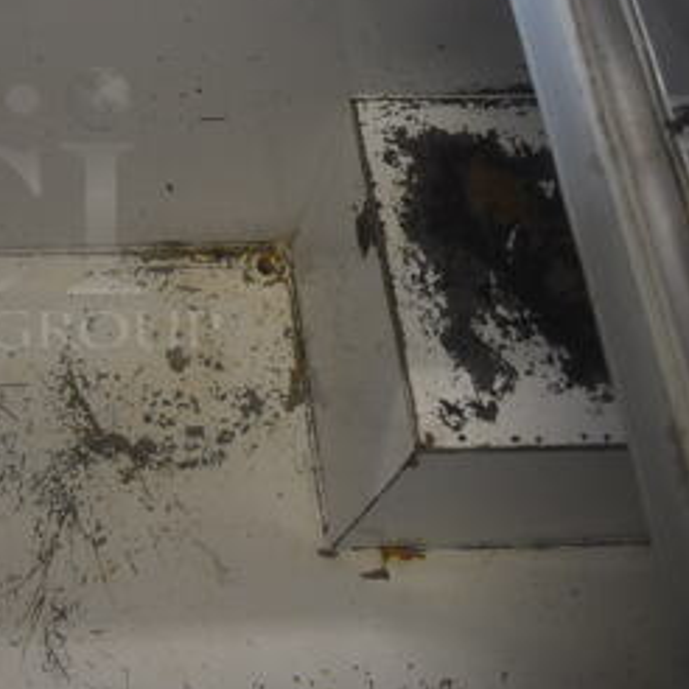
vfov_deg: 29.8
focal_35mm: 57
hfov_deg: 27.5
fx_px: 1284
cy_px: 213
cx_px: -64
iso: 900
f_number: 3.5
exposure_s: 1/125
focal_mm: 18
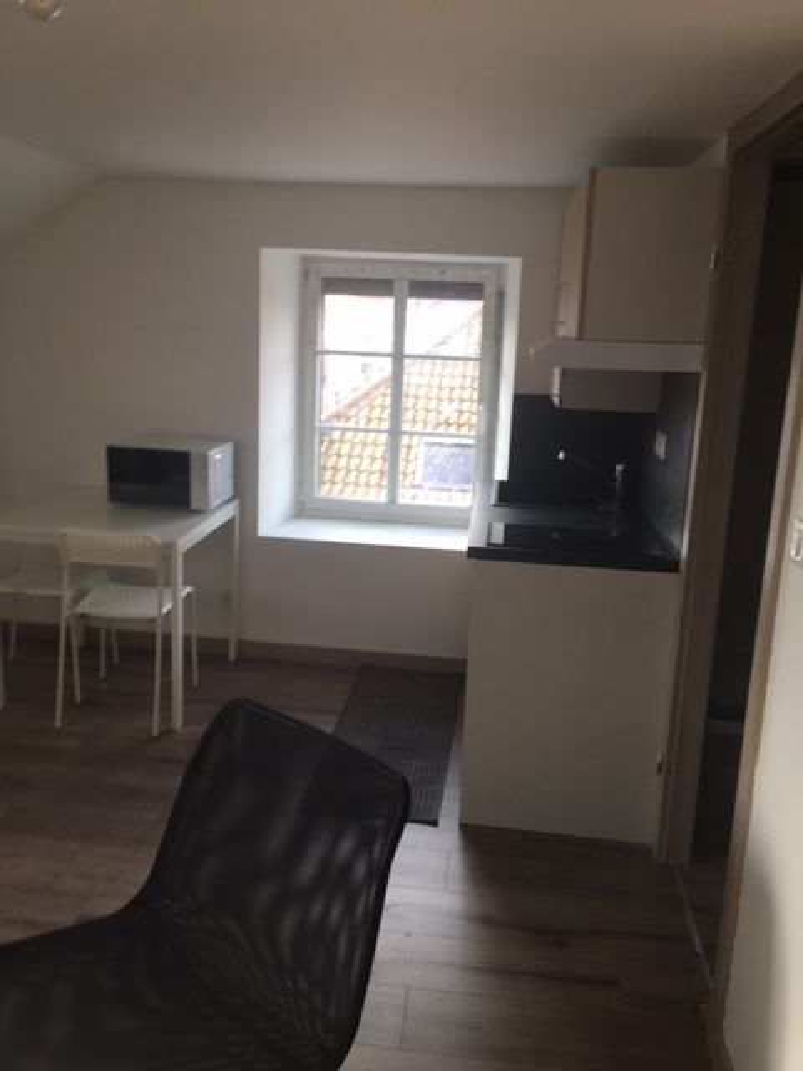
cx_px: 402
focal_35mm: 29
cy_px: 536
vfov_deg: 61.7
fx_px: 897
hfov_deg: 48.2
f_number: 2.2
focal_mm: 4.15
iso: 32
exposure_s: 1/50
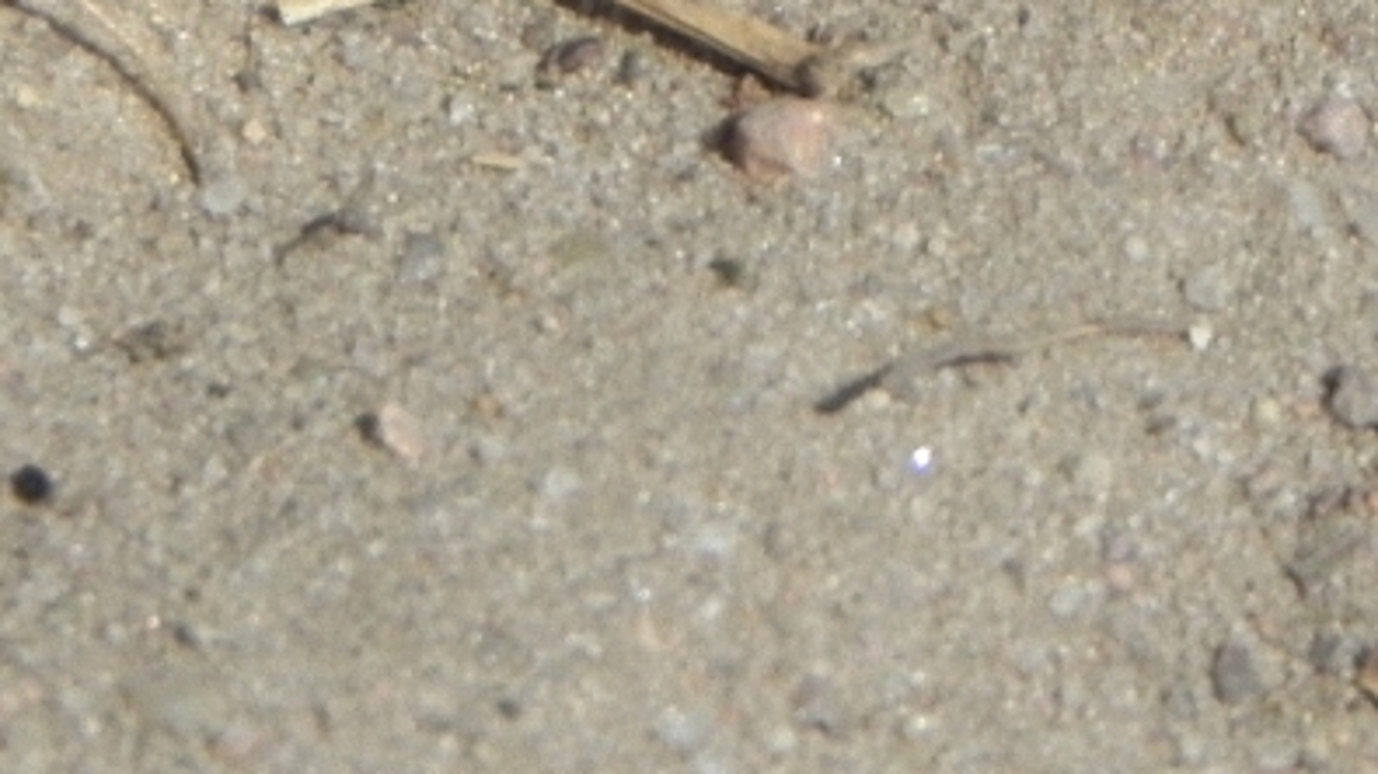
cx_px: 767
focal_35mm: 457
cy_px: -439
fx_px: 16695
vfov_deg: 2.7
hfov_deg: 4.7
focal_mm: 28.8
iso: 160
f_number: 8
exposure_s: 1/562
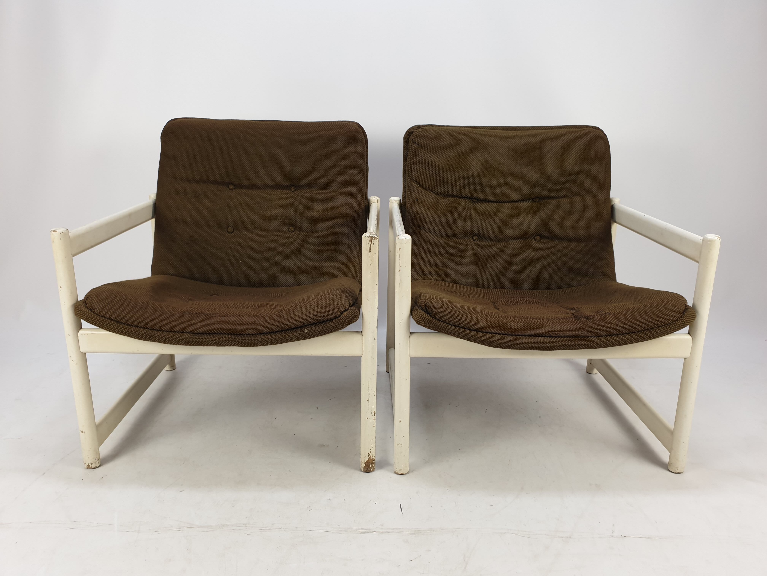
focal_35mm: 26
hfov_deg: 67.3
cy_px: 288
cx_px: 384
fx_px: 576
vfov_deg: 53.1
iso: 80
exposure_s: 1/100
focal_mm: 4.3
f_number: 2.4
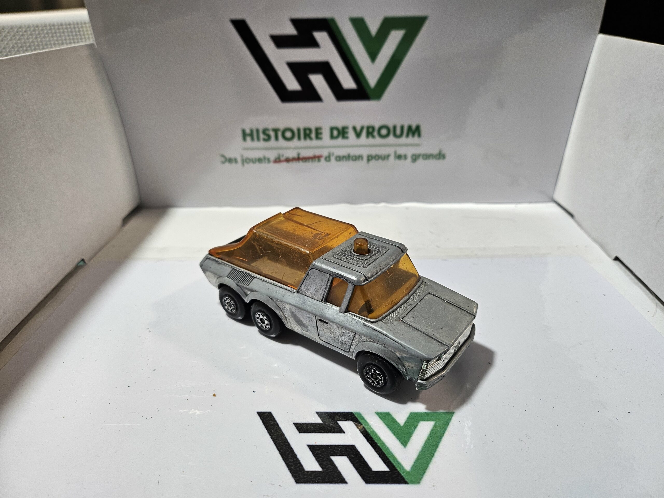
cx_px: 332
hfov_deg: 71.6
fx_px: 460
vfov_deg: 56.8
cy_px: 249
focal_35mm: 24
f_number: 1.8
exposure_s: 1/100
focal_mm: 5
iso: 100
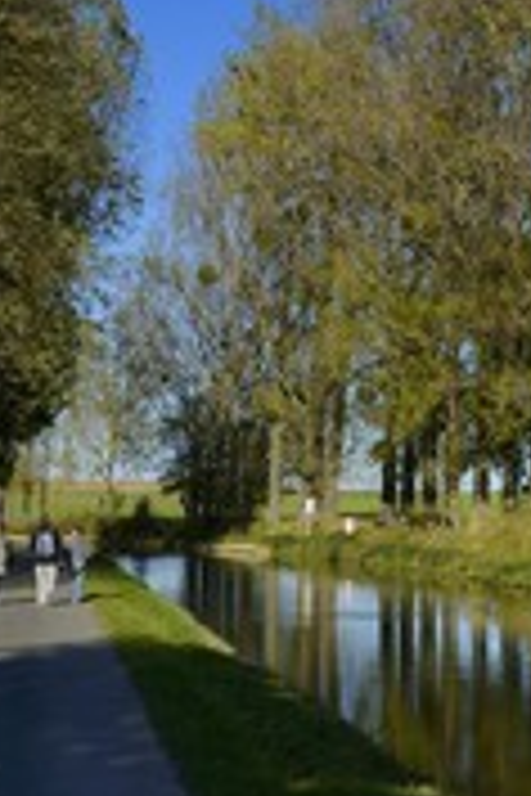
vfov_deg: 24.4
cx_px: 729
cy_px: 310
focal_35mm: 83
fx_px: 1836
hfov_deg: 15.5
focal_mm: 35
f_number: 14
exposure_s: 1/250
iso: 200
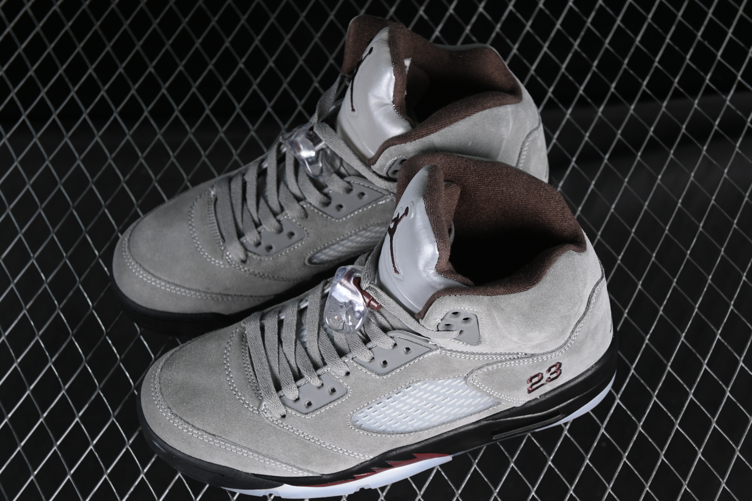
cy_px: 250
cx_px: 376
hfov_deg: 27.0
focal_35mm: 75
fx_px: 1567
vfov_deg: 18.2
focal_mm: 50
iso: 160
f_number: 6.3
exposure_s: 1/60
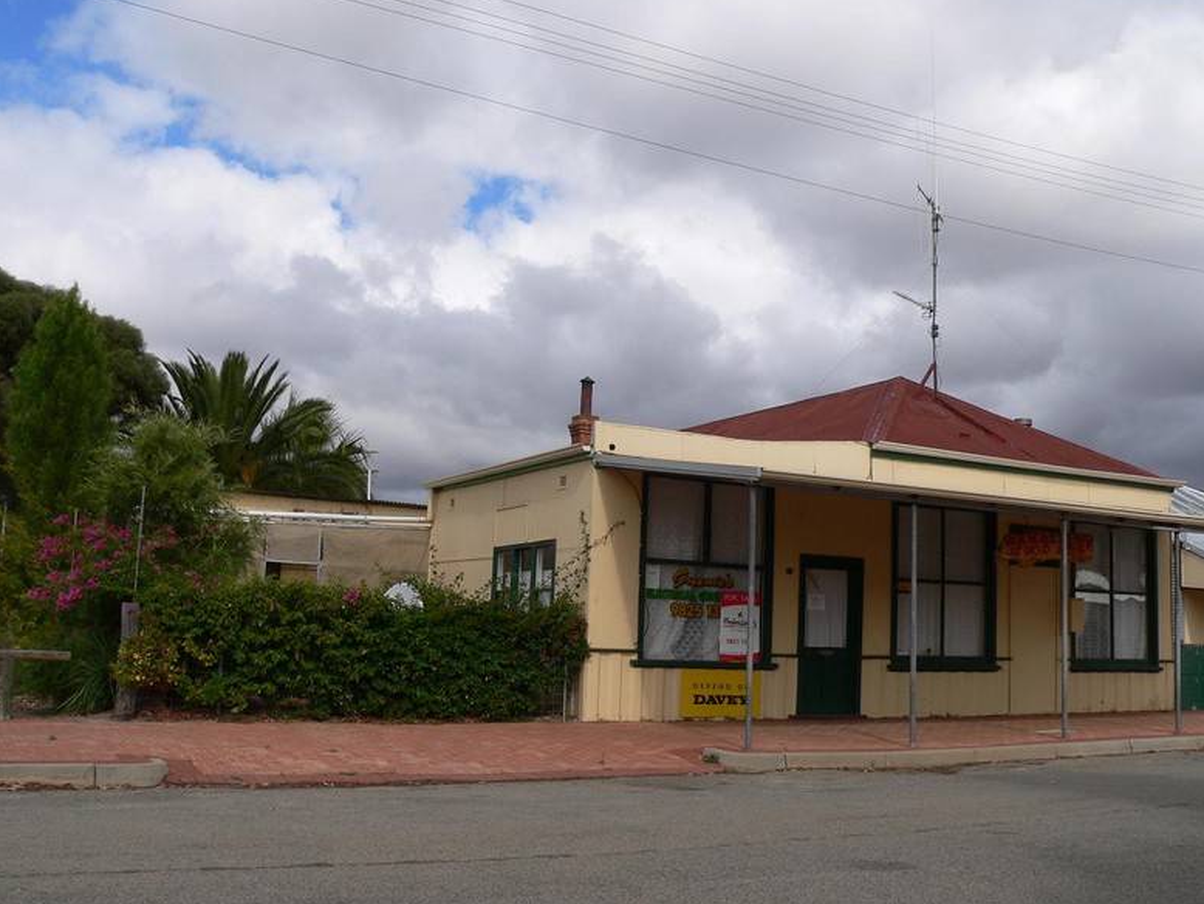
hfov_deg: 50.1
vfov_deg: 38.7
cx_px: 614
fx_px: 1287
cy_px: 444
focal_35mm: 37
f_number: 5.6
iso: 80
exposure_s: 1/500
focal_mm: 6
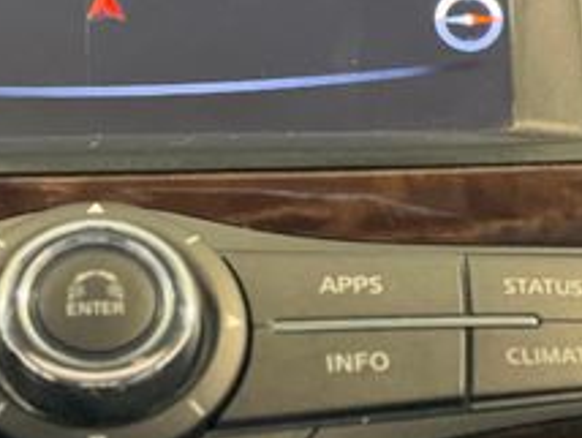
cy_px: 120
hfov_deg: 8.6
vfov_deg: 6.5
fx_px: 3871
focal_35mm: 230
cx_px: 87
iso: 640
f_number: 2.8
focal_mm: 9
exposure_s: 1/15
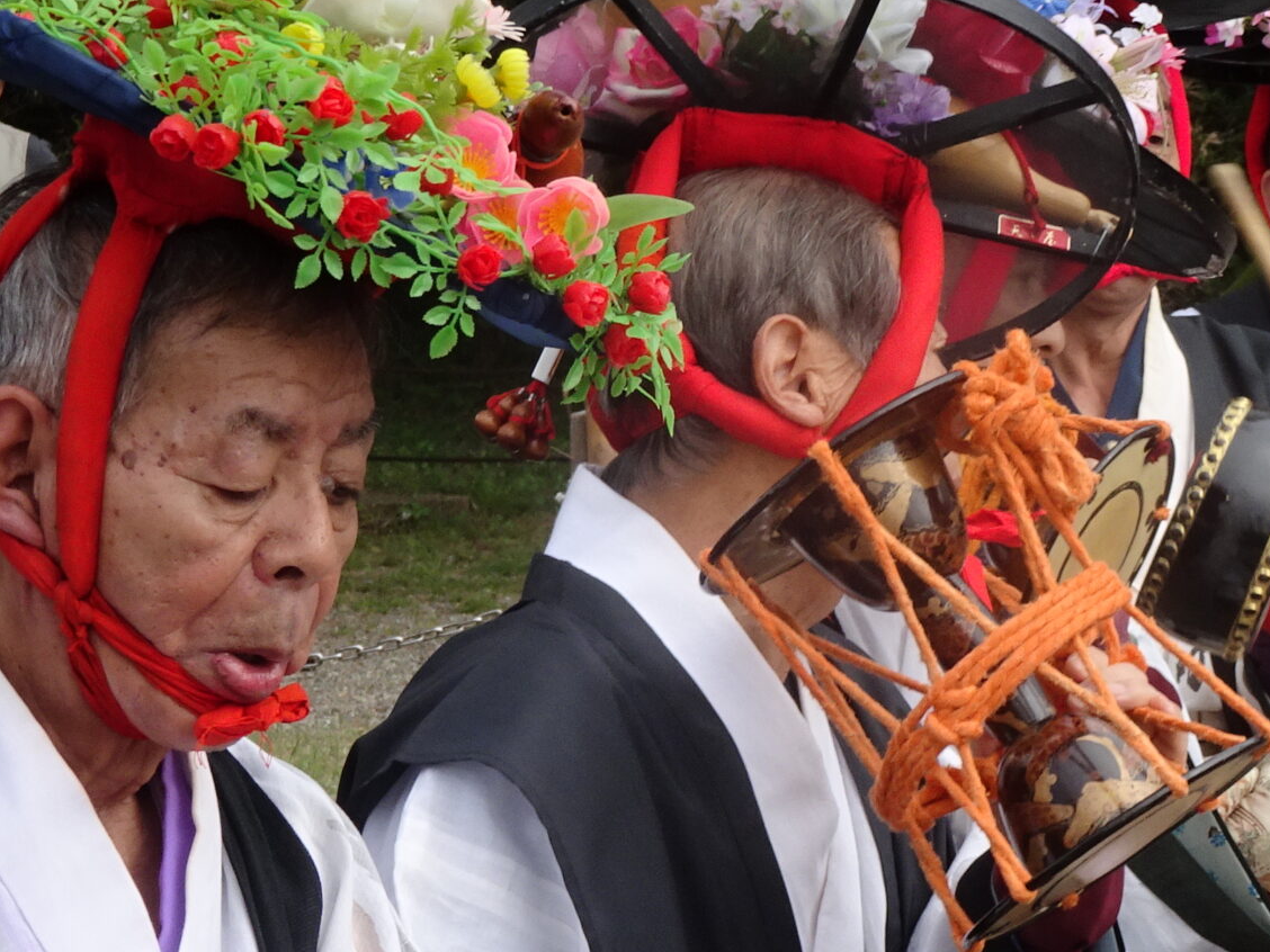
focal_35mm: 227
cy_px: 772
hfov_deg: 8.7
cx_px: 701
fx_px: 8328
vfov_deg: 6.5
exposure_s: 1/320
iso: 80
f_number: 5
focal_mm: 17.01
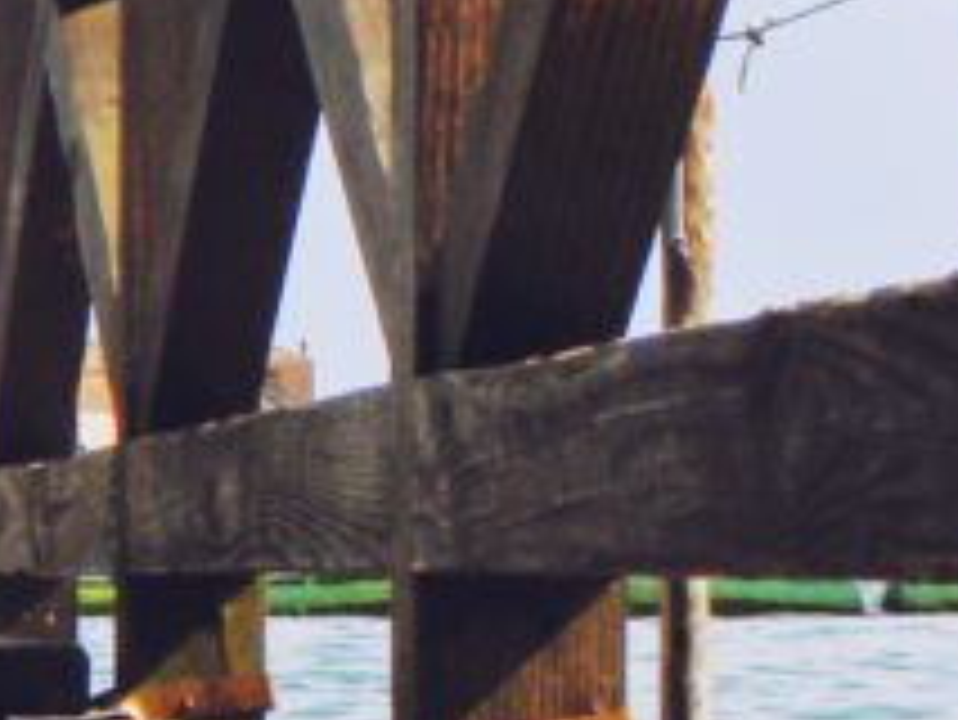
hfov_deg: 8.6
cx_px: -769
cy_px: -698
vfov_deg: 6.5
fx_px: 6120
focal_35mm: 221
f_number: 5.6
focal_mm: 8.2
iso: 64
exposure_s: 1/520
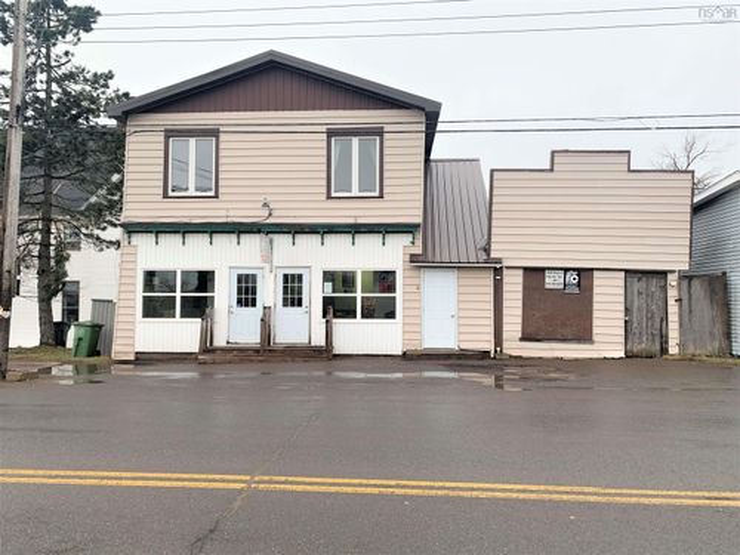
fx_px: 556
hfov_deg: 67.3
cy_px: 278
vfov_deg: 53.1
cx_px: 370
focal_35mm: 26
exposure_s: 1/367
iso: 25
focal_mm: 4.25
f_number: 1.8
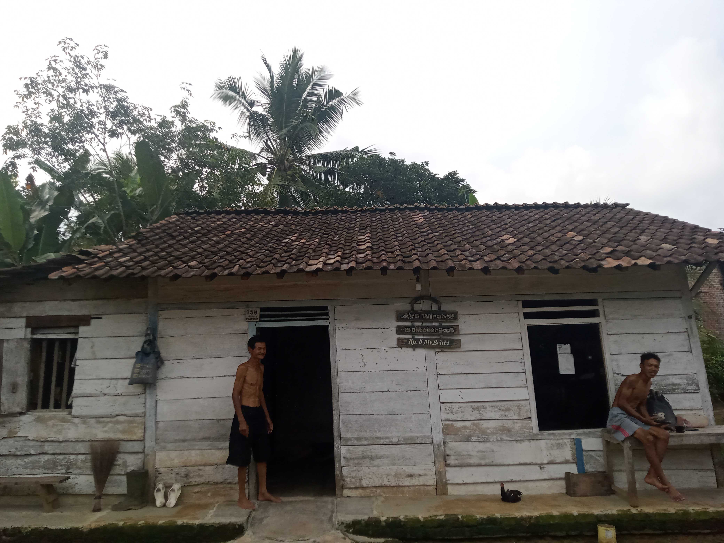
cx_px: 362
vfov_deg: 49.7
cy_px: 272
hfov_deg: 63.4
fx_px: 586
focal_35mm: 28
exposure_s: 1/1250
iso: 114
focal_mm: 3.37
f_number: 2.2
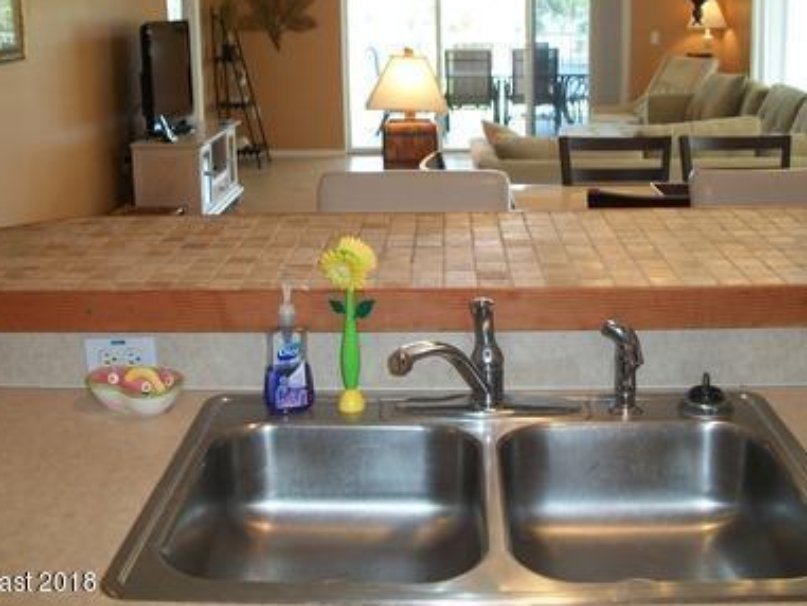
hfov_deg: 43.8
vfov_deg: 33.4
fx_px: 1003
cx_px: 413
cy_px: 212
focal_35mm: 43
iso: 80
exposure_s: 1/30
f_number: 2.9
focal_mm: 5.7
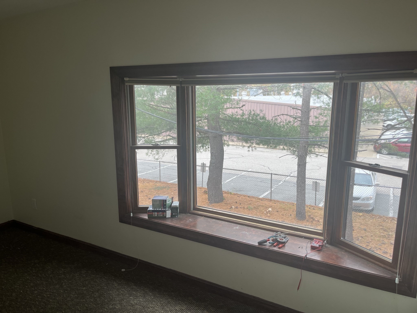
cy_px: 156
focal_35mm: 26
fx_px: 313
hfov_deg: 67.3
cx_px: 208
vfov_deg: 53.1
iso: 32
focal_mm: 5.1
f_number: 1.6
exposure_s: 1/120
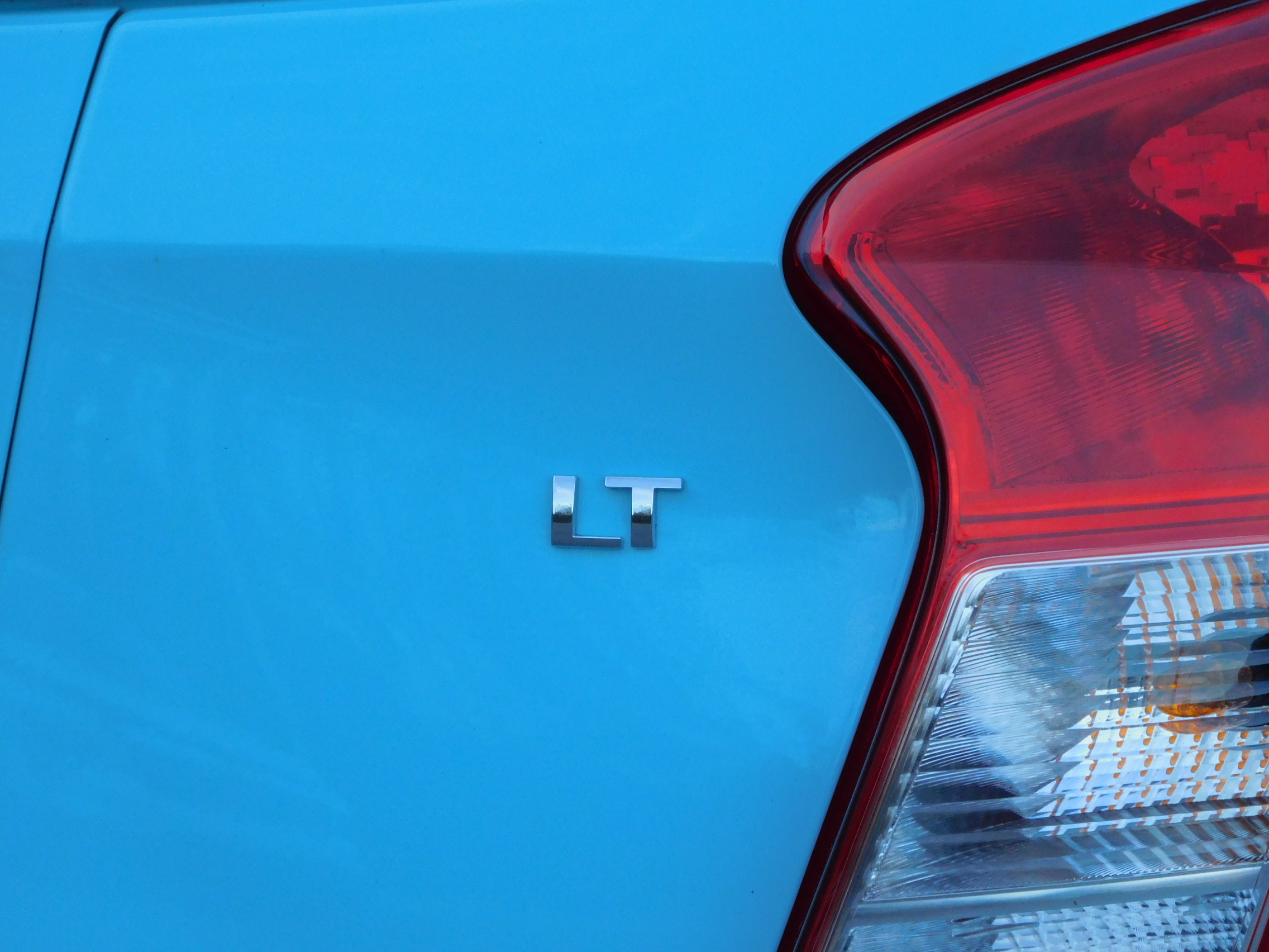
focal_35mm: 500
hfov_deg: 4.0
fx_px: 18330
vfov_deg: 3.0
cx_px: 634
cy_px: 476
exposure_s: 1/250
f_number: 5.6
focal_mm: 89.6
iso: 320
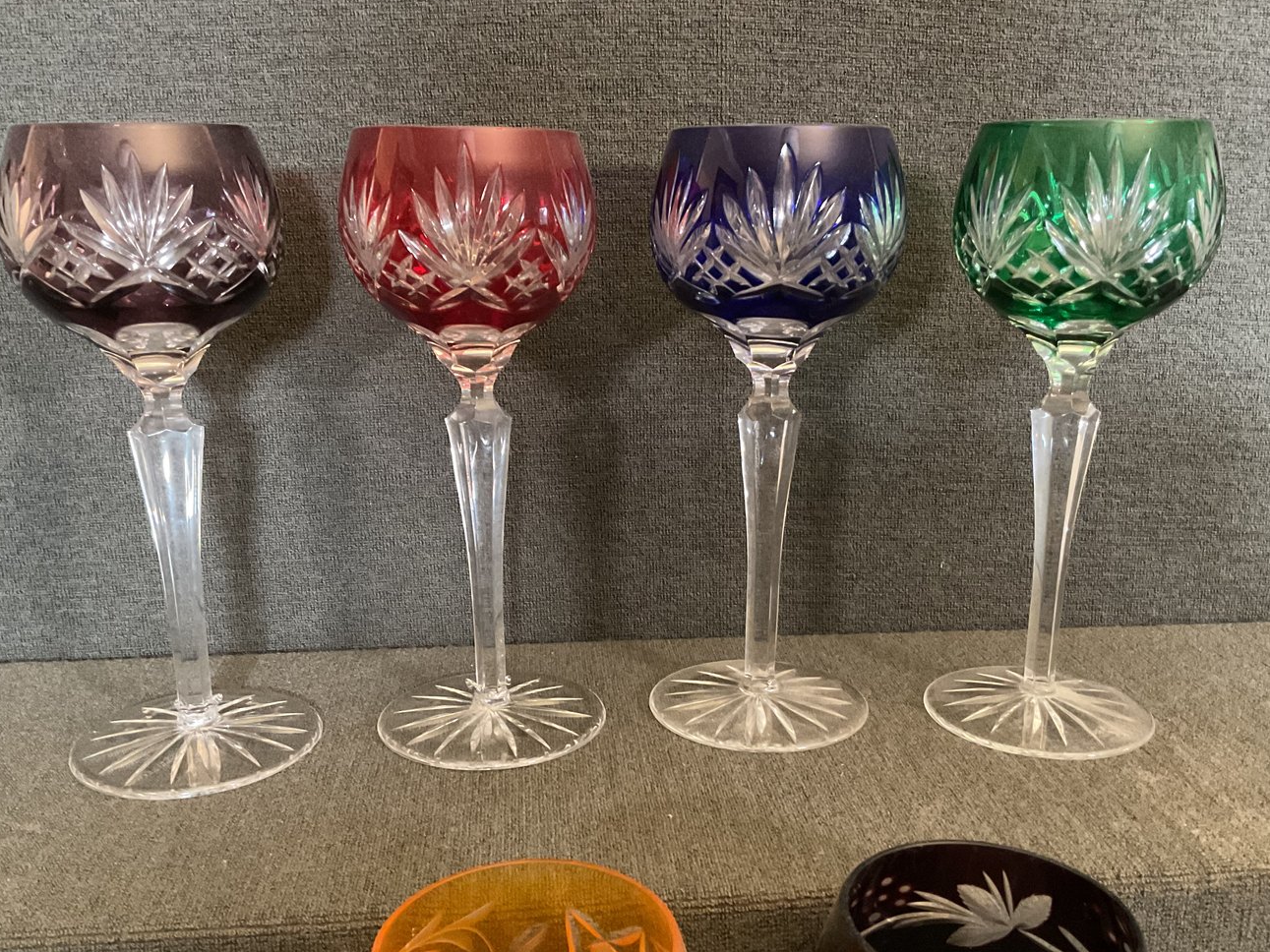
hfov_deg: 54.0
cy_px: 551
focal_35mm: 34
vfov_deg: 41.7
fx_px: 1247
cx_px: 623
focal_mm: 3
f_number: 1.8
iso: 500
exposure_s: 1/30
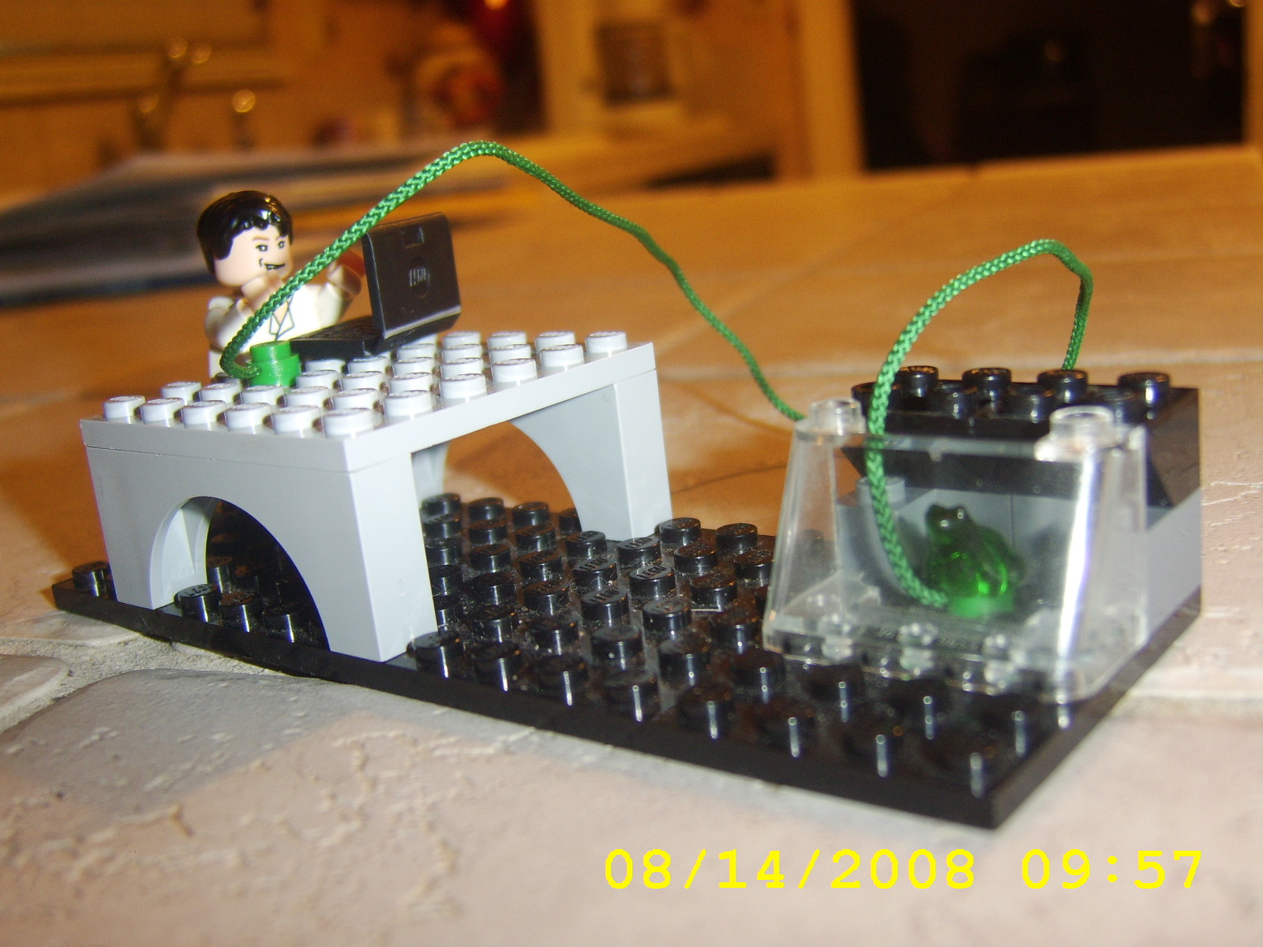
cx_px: 632
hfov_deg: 58.4
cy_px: 474
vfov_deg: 45.4
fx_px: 1131
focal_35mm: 31
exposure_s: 1/30
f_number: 2.7
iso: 141
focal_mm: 8.13
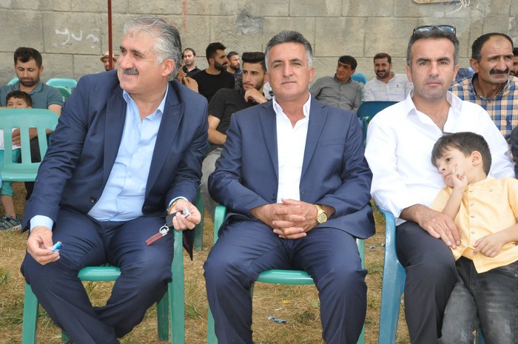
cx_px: 259
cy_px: 172
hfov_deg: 37.9
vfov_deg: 25.7
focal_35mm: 52
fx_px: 755
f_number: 14
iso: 1250
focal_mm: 35
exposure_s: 1/200
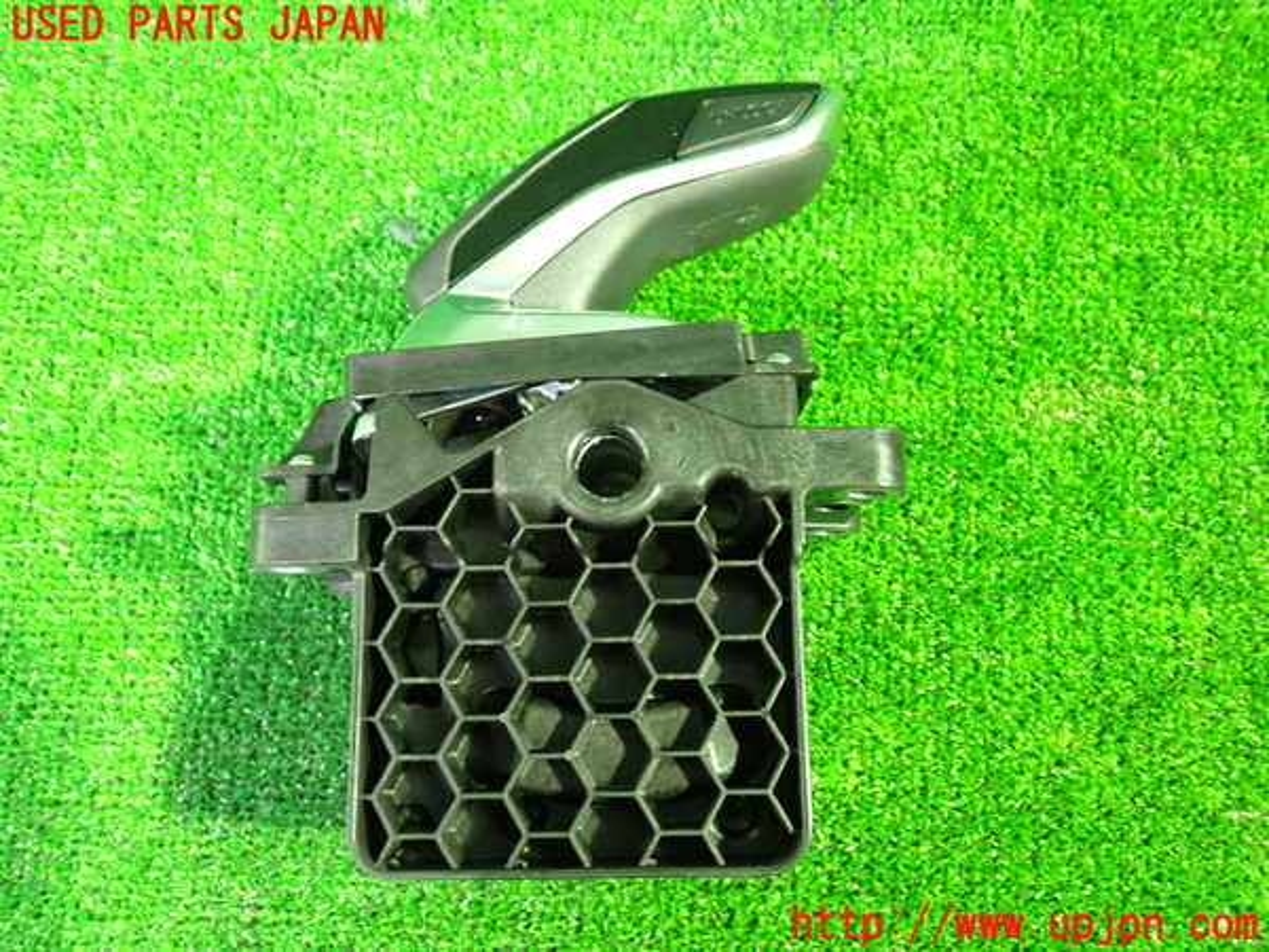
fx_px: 1100
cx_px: 634
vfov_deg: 46.8
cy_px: 476
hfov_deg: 60.0
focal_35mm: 30
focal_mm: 5.4
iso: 800
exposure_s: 1/8
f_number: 2.3
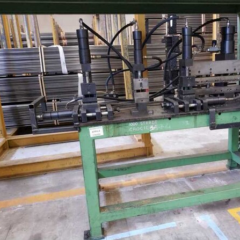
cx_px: 153
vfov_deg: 43.9
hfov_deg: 43.4
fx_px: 298
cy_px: 120
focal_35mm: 38
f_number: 2
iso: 397
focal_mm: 4.5
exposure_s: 1/17
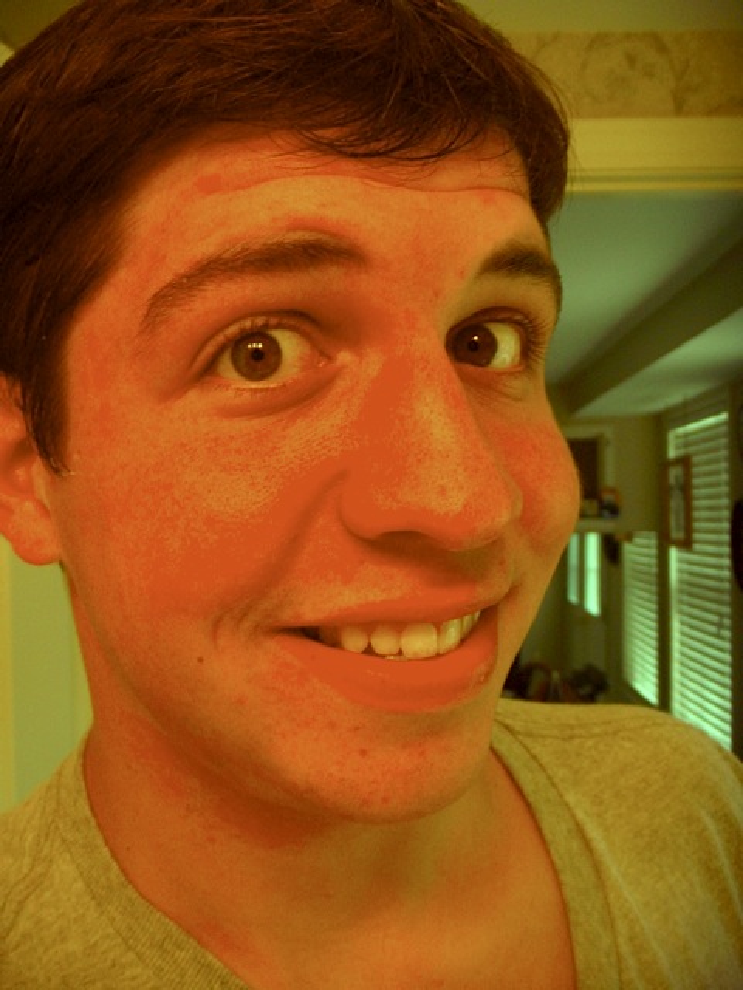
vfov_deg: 49.0
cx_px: 372
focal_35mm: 38
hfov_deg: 37.7
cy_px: 495
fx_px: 1088
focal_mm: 6.4
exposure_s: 1/42.7
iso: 64
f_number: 3.5
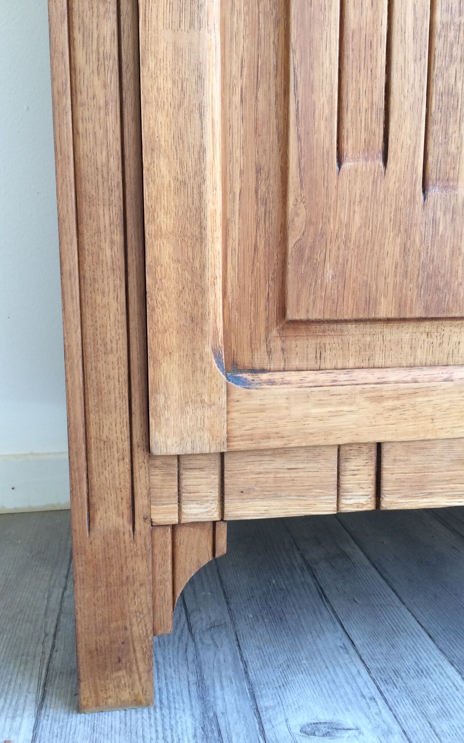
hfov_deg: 40.6
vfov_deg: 61.2
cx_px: 231
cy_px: 372
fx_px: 627
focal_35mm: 31
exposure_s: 1/33
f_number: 2.2
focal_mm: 4.15
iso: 32
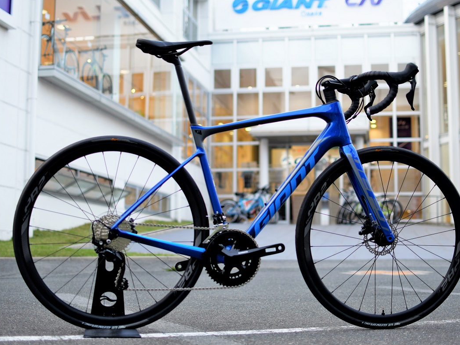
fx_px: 757
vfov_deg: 25.6
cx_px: 242
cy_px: 173
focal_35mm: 57
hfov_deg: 33.8
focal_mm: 35
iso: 100
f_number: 1.8
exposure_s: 1/250
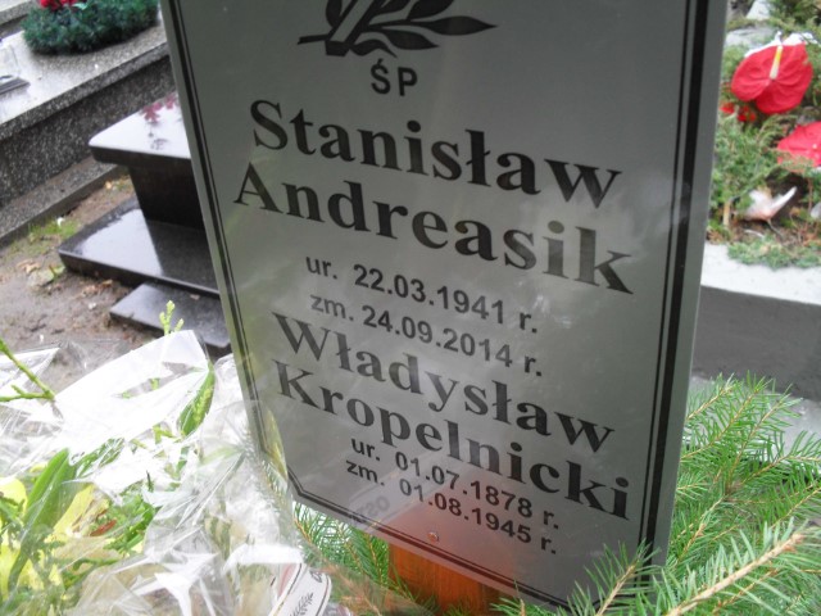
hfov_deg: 52.6
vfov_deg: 40.7
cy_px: 308
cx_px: 410
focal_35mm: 35
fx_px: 830
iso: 100
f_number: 3.2
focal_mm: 6.3
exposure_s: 1/45
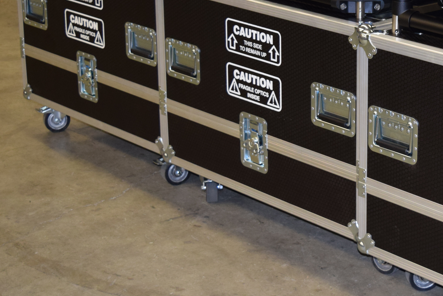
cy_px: 46
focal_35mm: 91
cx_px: 456
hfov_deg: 21.5
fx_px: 1120
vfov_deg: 14.9
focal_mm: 28
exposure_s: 1/80
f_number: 4.5
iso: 800
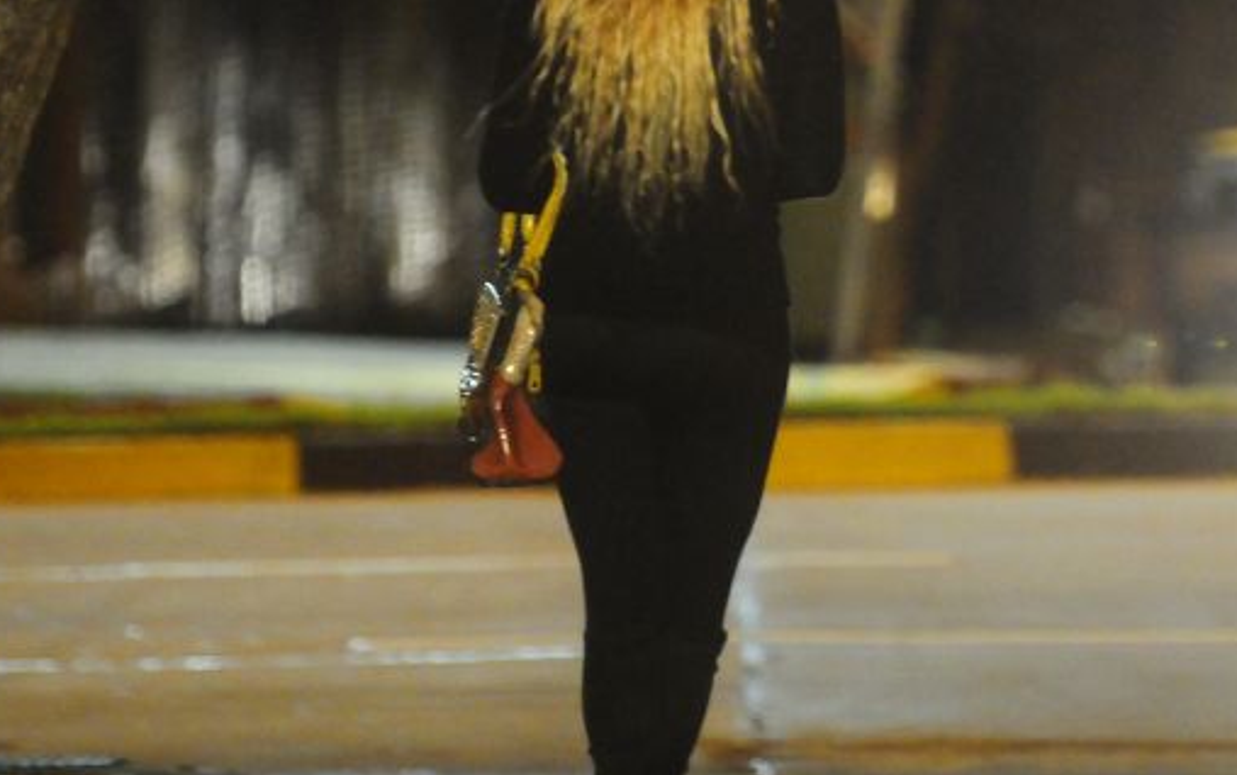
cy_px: 297
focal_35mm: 487
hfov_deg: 4.3
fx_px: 16425
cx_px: 713
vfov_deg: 2.7
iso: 3200
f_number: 2.8
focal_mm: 180
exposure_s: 1/40
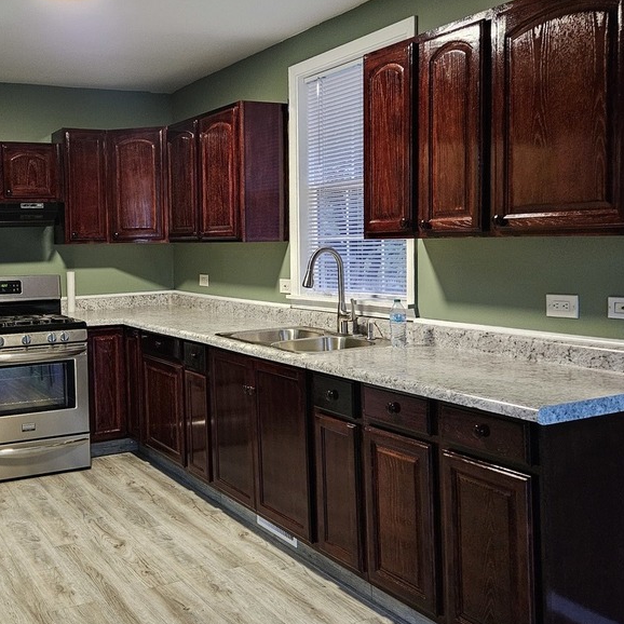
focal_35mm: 38
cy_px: 280
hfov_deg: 43.0
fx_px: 775
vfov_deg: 43.8
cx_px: 191
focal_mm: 5.4
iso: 800
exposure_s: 1/60
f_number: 1.8
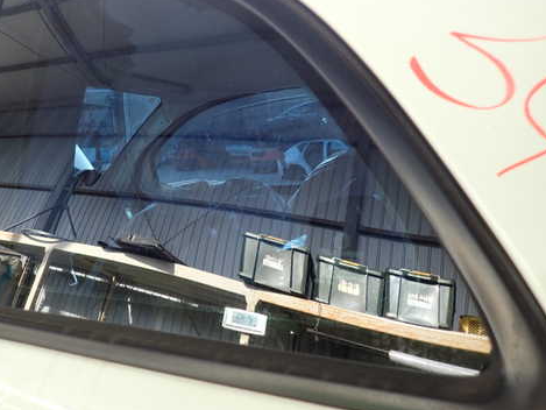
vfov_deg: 44.2
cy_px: 192
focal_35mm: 32
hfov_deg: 56.7
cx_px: 249
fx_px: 505
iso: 125
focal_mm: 4.5
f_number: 2
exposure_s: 1/125
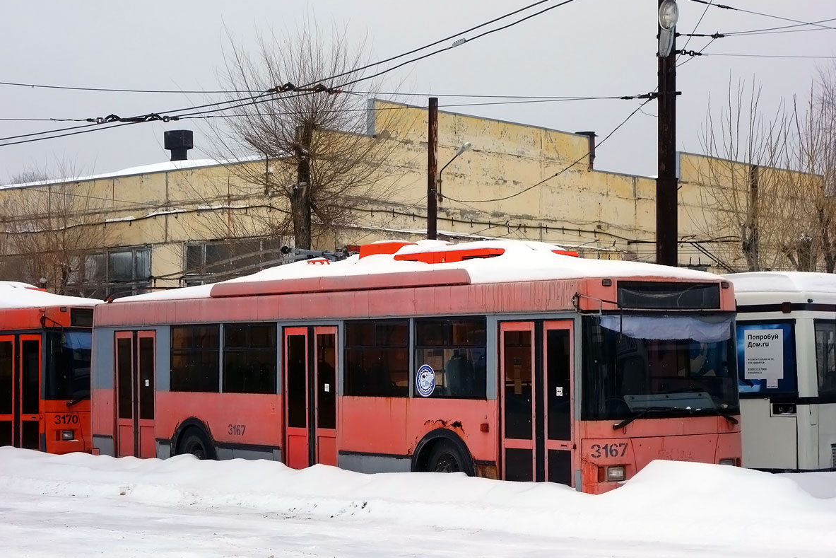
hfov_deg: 28.1
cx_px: 423
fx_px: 1672
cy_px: 276
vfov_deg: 18.9
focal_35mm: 72
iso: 125
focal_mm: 26.26
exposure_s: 1/500
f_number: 5.6
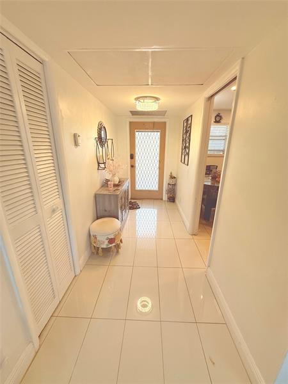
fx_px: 155
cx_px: 144
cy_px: 192
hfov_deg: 85.7
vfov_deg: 102.1
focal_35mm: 14
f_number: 2.2
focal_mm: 2.22
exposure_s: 1/120
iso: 125
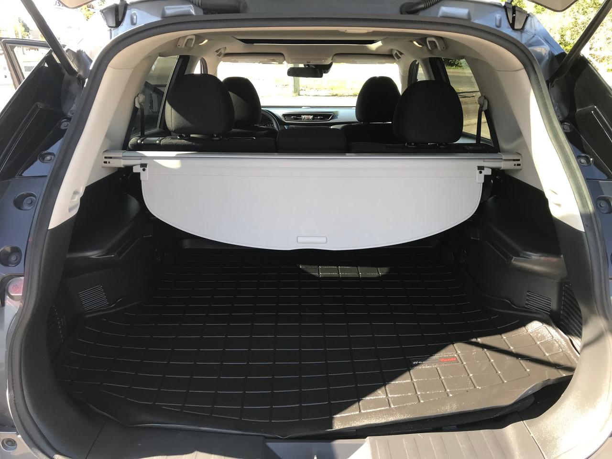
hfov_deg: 63.4
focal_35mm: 28
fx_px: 495
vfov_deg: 49.7
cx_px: 306
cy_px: 230
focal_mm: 3.99
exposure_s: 1/167
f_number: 1.8
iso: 32
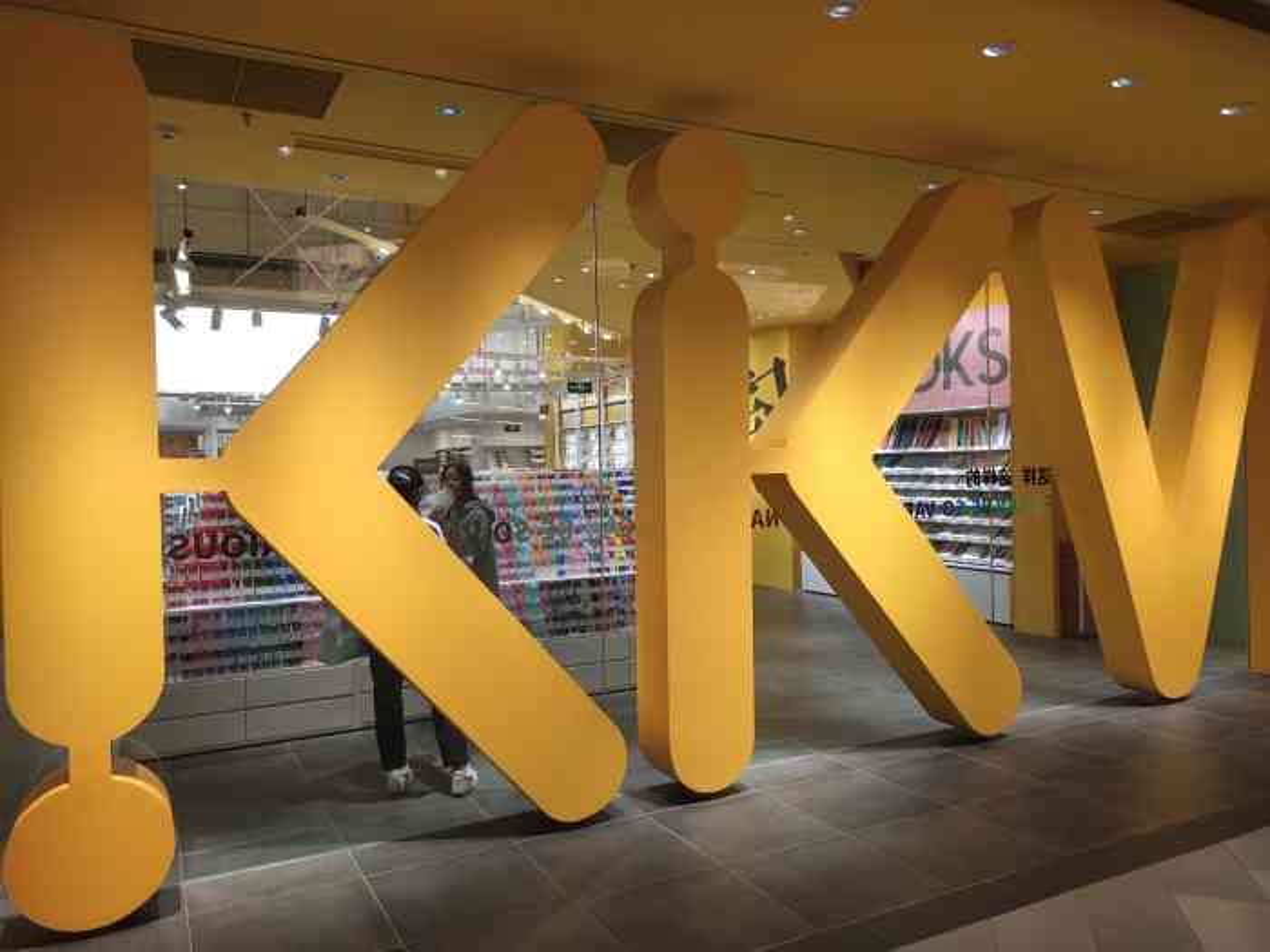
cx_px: 635
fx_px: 917
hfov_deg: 69.4
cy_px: 476
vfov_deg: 54.9
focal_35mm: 25
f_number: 1.79
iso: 177
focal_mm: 4.74
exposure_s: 1/100
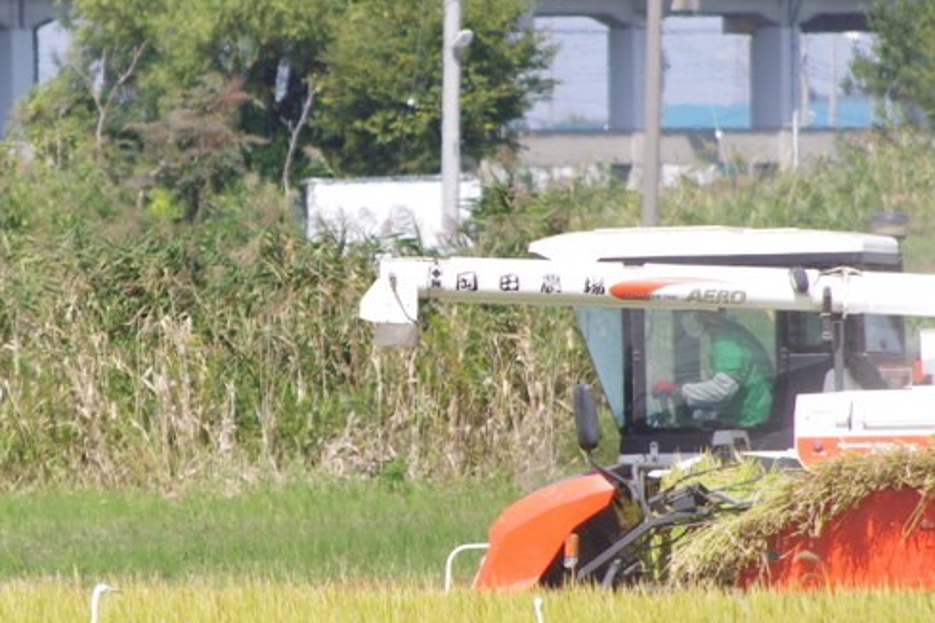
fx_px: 24438
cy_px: 239
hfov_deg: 2.2
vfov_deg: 1.5
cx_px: 239
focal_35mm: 941
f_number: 8
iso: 200
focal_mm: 300
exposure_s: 1/400
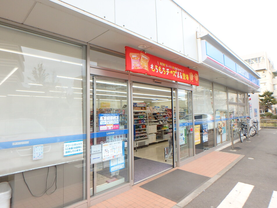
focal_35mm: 21
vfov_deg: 63.4
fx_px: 168
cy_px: 104
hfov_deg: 79.0
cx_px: 138
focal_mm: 3.7
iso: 125
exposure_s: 1/80
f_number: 3.5
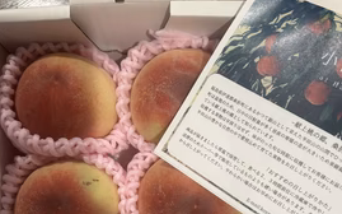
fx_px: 382
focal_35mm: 41
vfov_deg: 30.2
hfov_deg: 48.2
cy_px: 181
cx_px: 177
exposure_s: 1/50
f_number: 1.5
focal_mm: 5.7
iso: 125
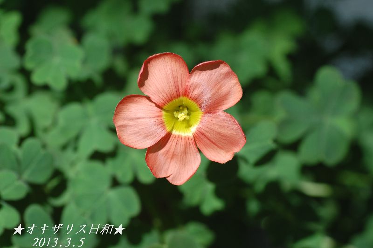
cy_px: 124
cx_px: 186
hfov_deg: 15.2
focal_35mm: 135
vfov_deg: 10.1
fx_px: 1398
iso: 200
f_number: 8
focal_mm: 90
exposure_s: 1/200
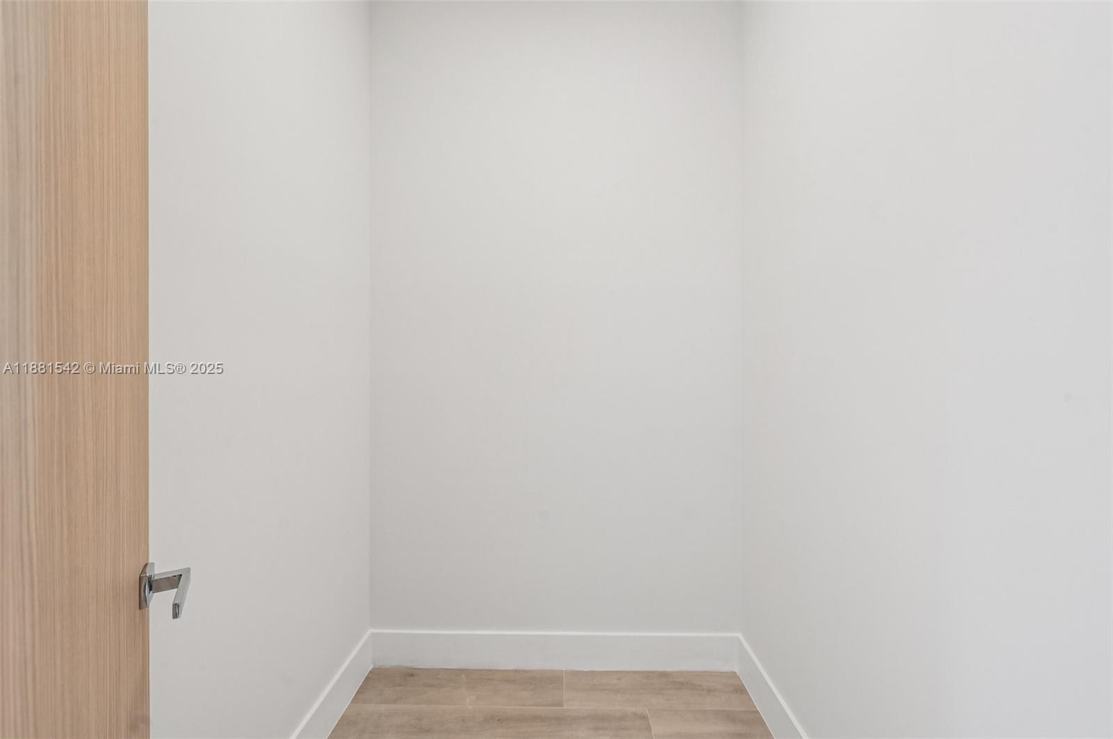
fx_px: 432
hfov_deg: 104.3
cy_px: 370
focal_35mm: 14
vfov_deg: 81.1
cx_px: 556
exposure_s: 1/13
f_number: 8
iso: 160
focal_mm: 14
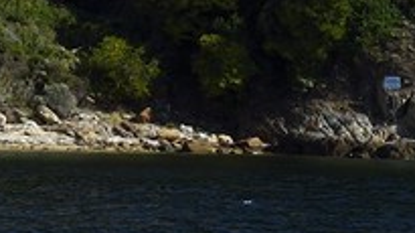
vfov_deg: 2.9
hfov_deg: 5.0
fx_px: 4487
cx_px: -960
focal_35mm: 408
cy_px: -545
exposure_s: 1/400
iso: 200
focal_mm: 50
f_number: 13
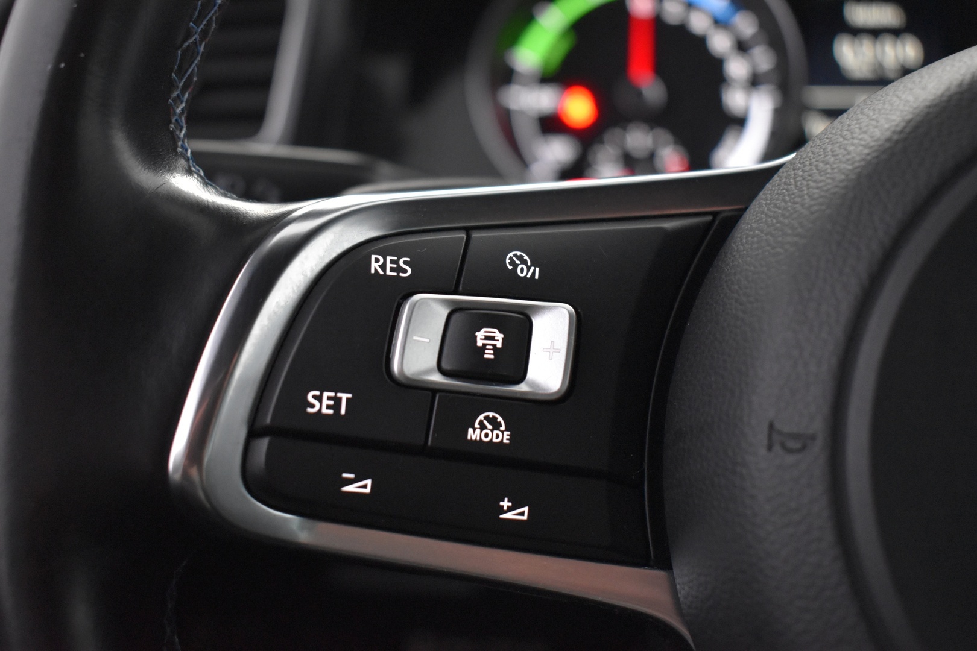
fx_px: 1180
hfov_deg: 45.0
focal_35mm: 44
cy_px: 326
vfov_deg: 30.8
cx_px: 488
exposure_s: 1/30
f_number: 4.2
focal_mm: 29
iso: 3200
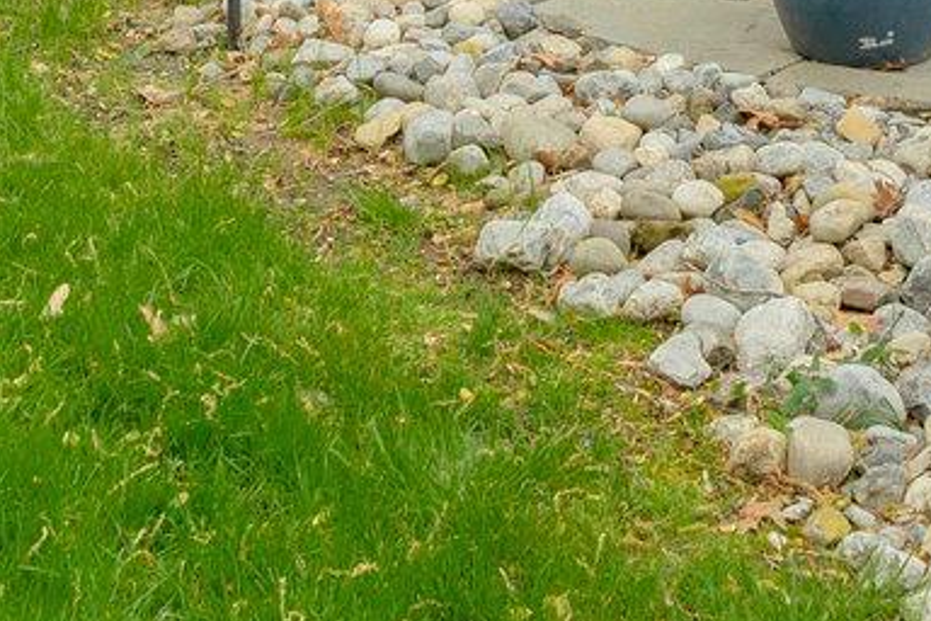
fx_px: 3310
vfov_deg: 9.8
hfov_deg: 15.6
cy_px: -729
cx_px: 1001
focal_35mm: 128
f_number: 8
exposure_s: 1/30
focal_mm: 24
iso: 160
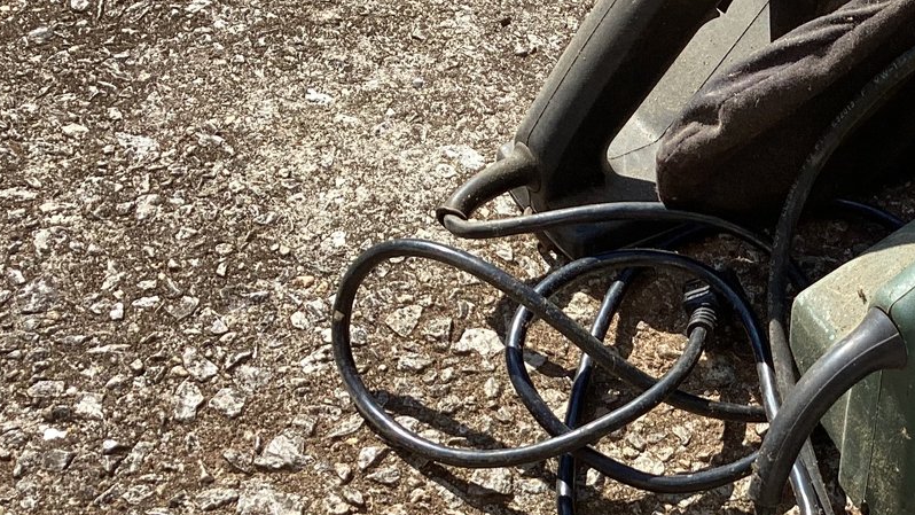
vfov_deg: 18.6
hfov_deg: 31.2
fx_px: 1553
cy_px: 448
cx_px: 839
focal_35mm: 64
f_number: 2.4
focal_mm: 3.3
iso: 25
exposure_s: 1/721
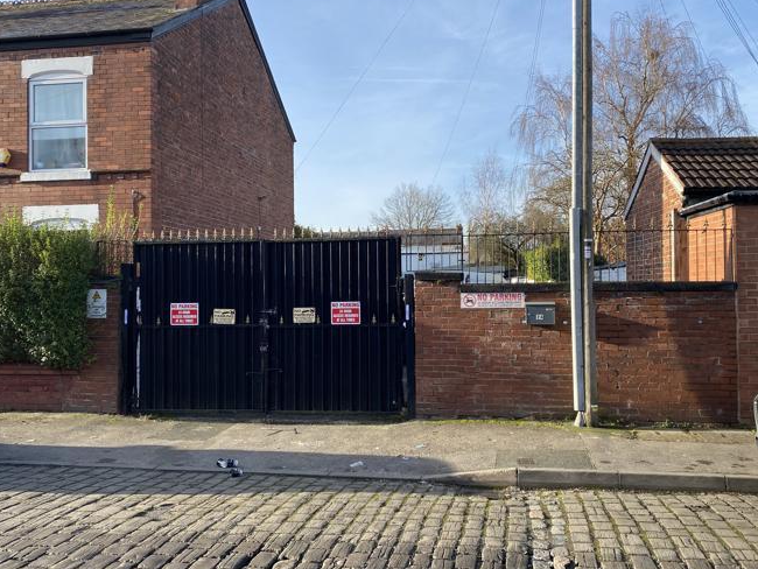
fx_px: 701
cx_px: 386
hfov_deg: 56.8
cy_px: 275
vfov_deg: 44.2
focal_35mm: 32
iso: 32
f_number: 1.8
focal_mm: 4.25
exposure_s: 1/1135
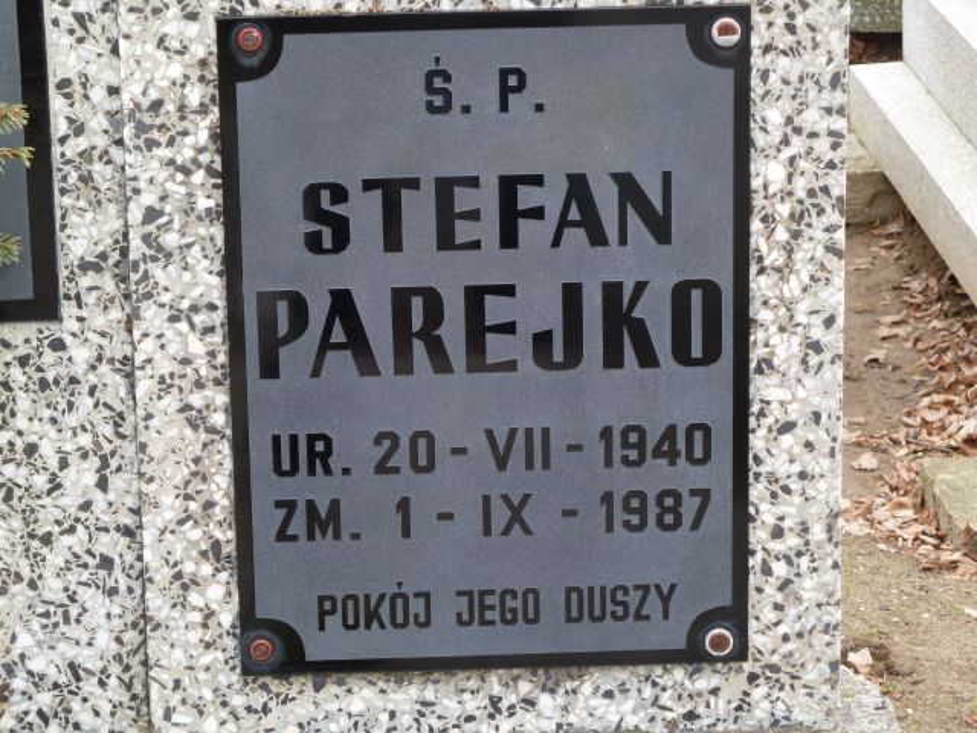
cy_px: 366
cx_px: 488
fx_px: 3359
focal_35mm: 119
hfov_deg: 16.6
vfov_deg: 12.5
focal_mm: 19.5
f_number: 4.4
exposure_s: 1/50
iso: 80
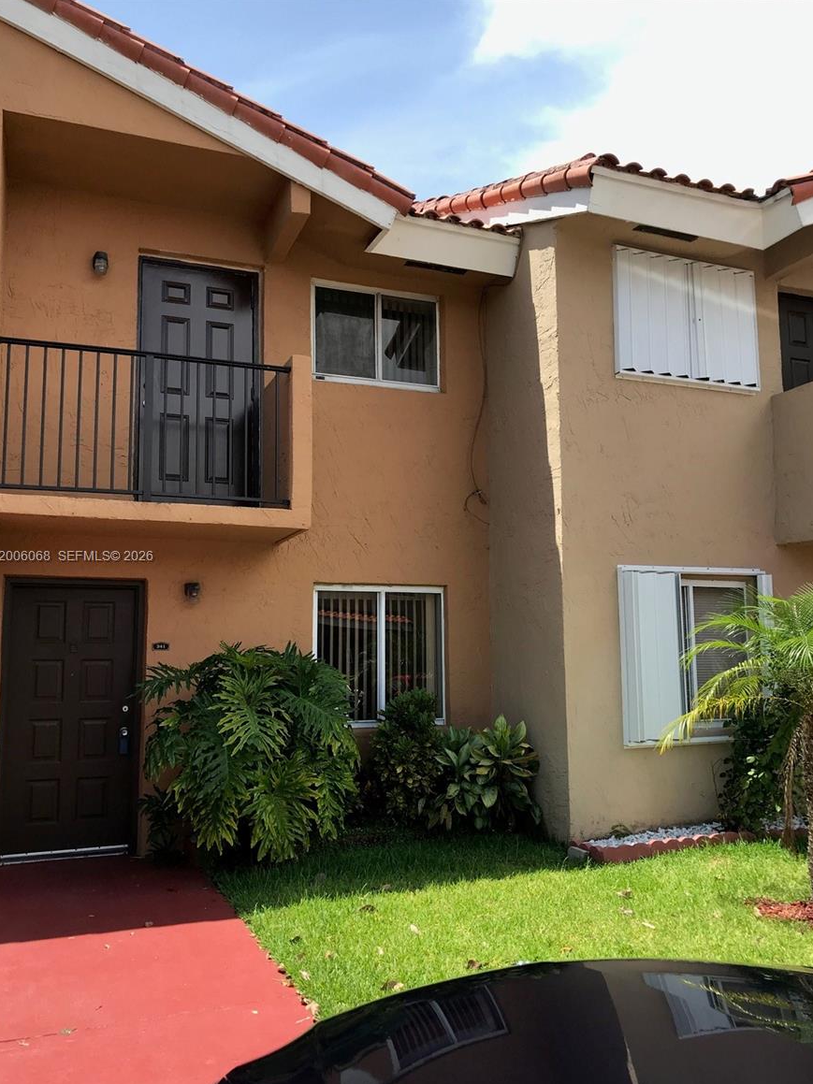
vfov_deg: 61.7
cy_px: 557
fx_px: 908
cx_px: 401
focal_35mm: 29
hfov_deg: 48.2
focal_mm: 3.99
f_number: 1.8
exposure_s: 1/1153
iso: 20
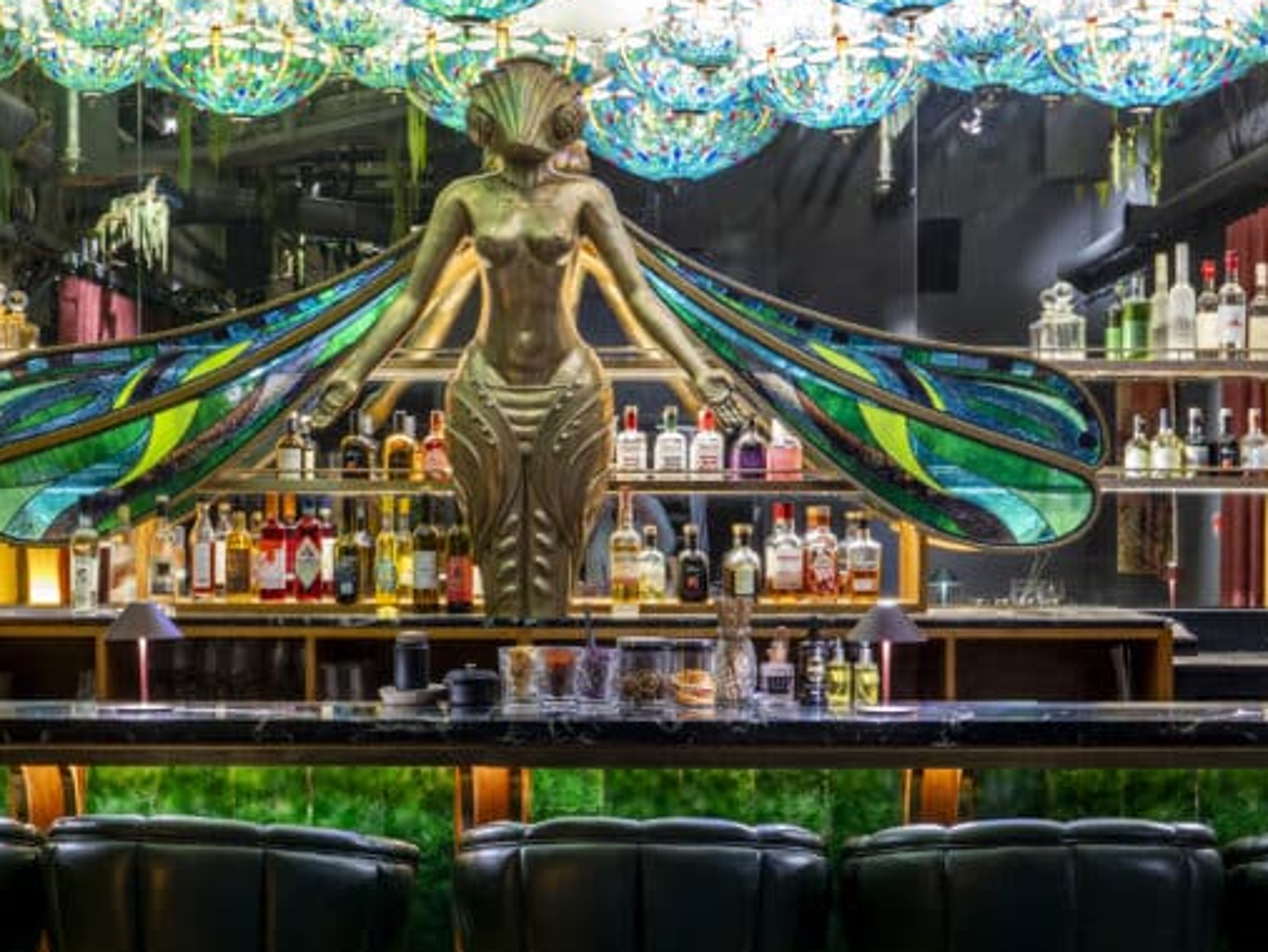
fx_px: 2492
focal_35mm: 68
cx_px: 436
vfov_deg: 21.5
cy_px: 660
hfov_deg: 28.4
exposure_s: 1.6
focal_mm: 35
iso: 320
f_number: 9
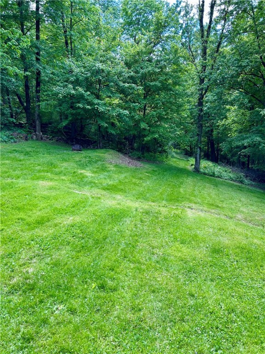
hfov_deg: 53.1
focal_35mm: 26
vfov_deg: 67.3
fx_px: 265
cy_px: 177
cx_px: 132
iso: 50
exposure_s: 1/327
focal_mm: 5.7
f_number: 1.5
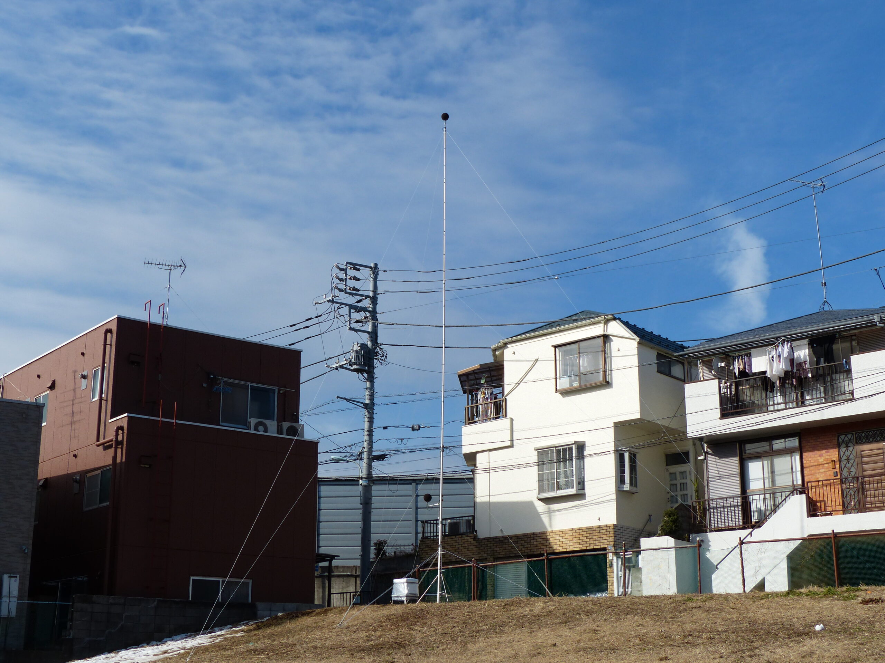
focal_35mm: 50
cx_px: 442
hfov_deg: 38.2
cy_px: 332
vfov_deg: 29.1
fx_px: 1278
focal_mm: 9.1
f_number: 4
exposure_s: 1/1300
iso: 100
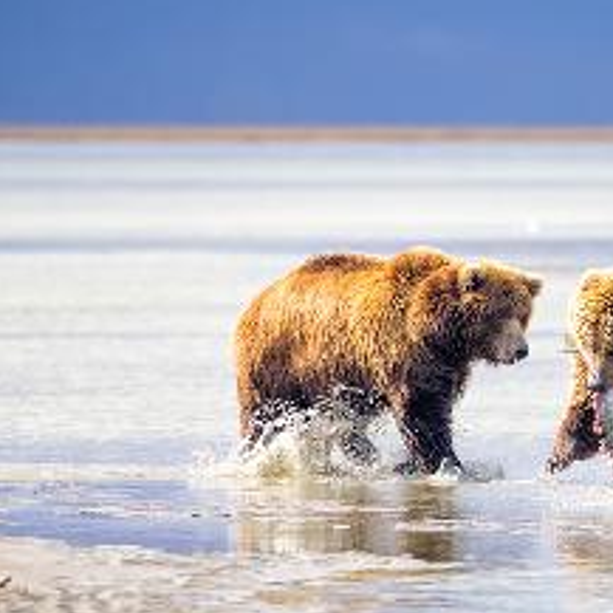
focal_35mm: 707
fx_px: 14165
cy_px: 318
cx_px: 579
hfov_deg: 2.5
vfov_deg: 2.5
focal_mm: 400
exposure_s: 1/800
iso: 400
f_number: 6.3
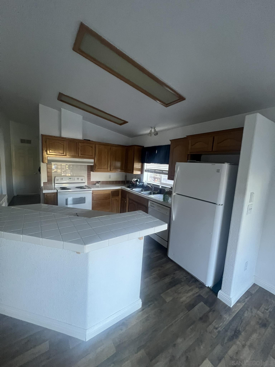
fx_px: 138
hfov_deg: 89.9
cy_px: 184
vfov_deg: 106.2
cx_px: 138
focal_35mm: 13
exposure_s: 1/60
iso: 400
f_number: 1.8
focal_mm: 1.57
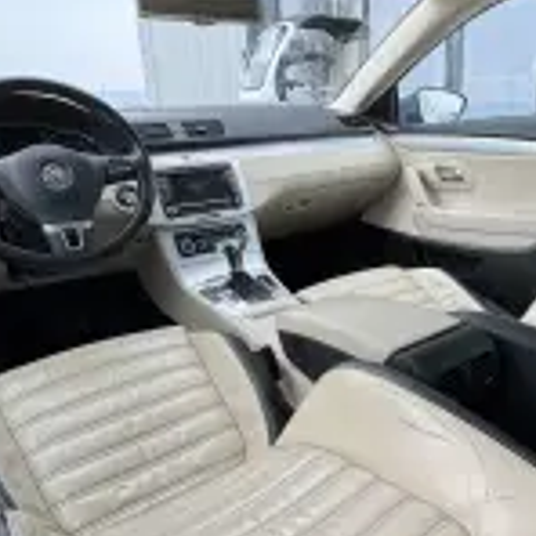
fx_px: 526
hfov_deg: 52.7
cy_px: 297
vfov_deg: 53.9
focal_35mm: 30
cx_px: 369
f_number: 2.2
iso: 40
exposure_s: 1/234
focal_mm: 2.22
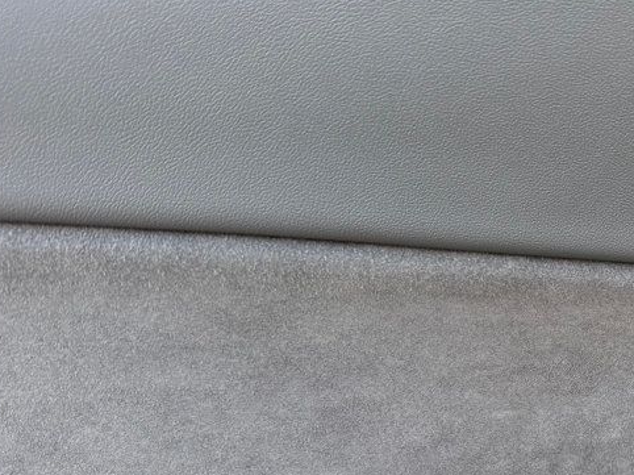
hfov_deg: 35.3
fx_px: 934
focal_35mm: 51
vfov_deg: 27.6
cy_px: 418
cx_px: 572
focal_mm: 6.76
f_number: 1.78
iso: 200
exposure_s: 1/167
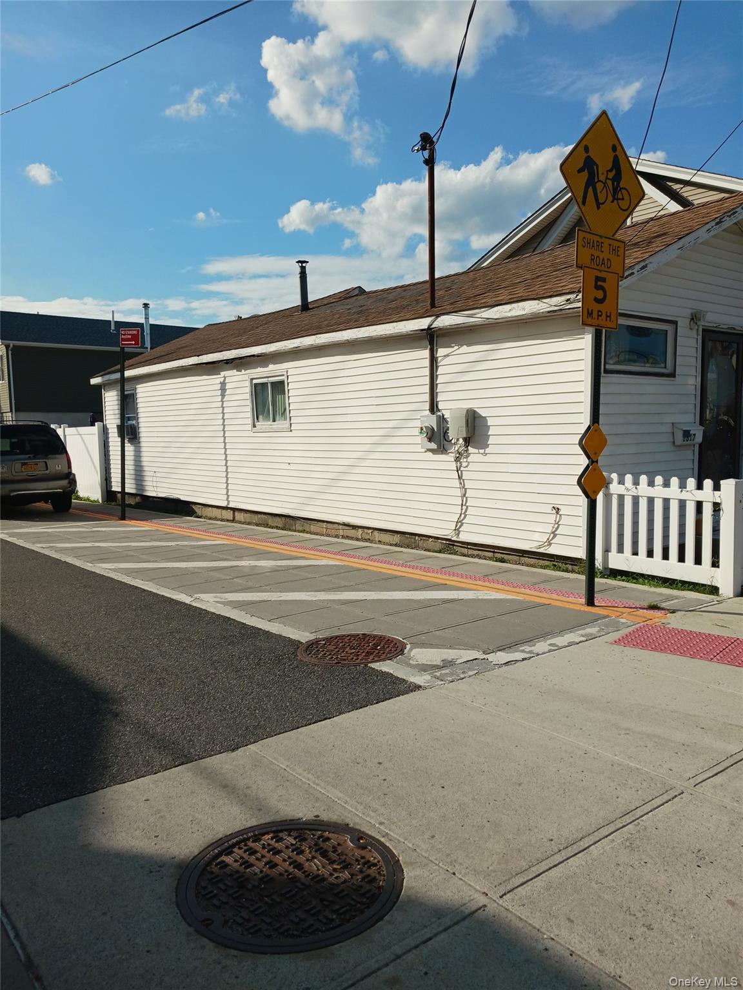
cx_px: 372
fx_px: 773
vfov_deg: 65.3
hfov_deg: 51.4
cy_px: 495
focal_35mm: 27
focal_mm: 4
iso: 20
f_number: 1.8
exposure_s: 1/500
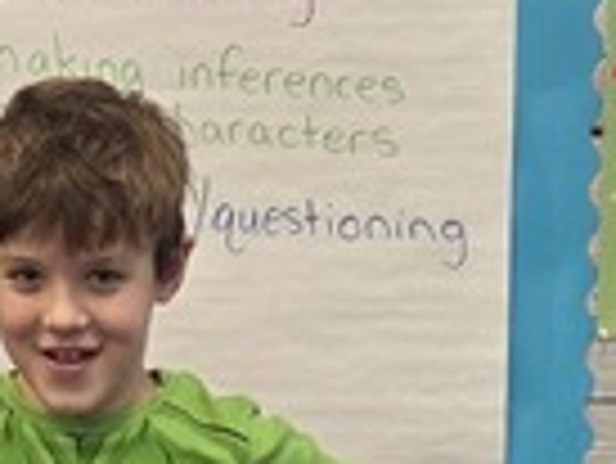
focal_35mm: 172
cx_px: 265
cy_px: 1122
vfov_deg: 8.0
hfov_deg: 11.5
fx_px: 3063
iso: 200
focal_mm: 5.4
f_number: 1.8
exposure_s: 1/120
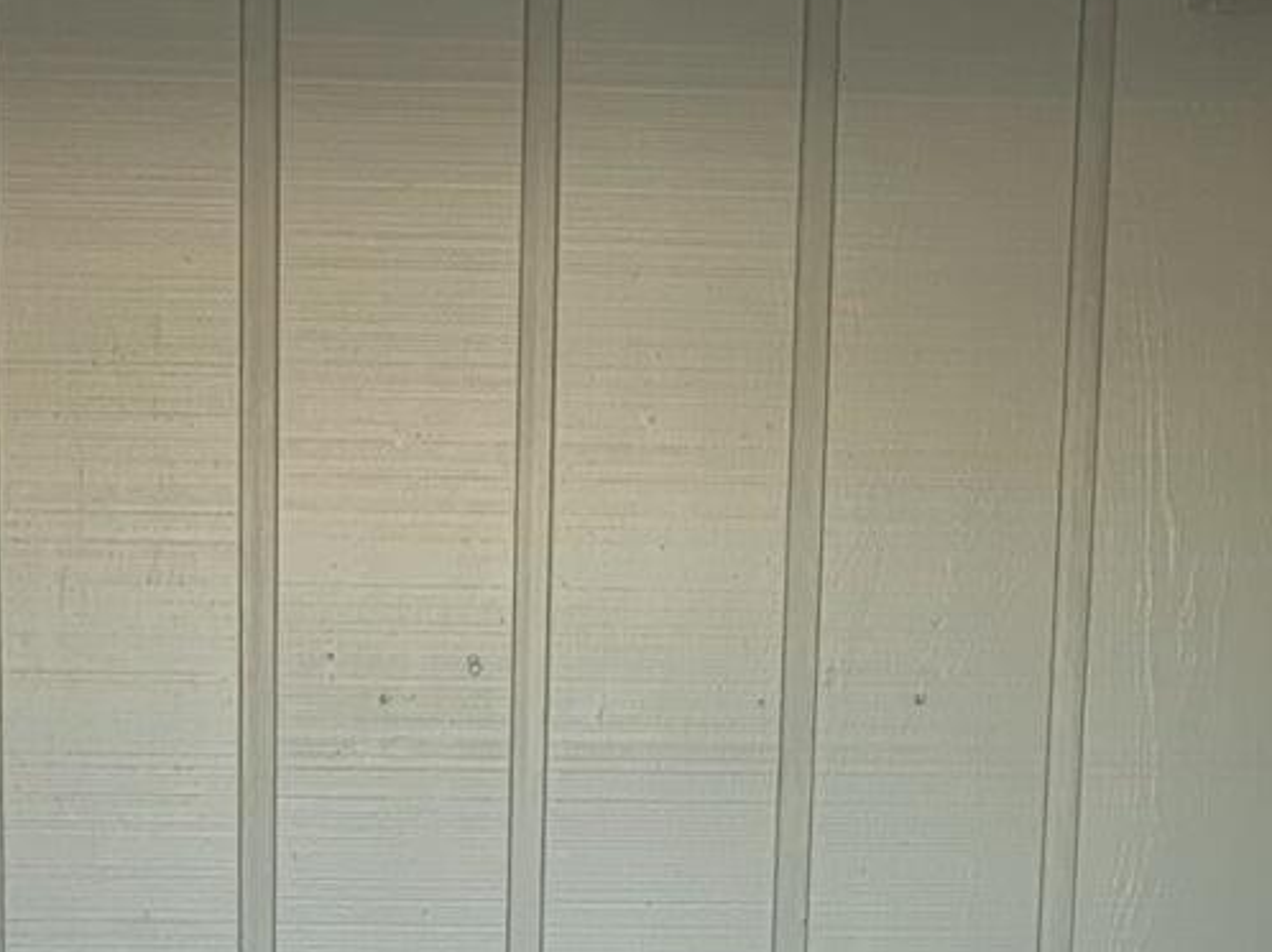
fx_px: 3930
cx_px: 296
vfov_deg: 12.7
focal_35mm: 107
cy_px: 1674
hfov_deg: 18.3
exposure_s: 1/122
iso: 32
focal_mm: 4.25
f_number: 1.8
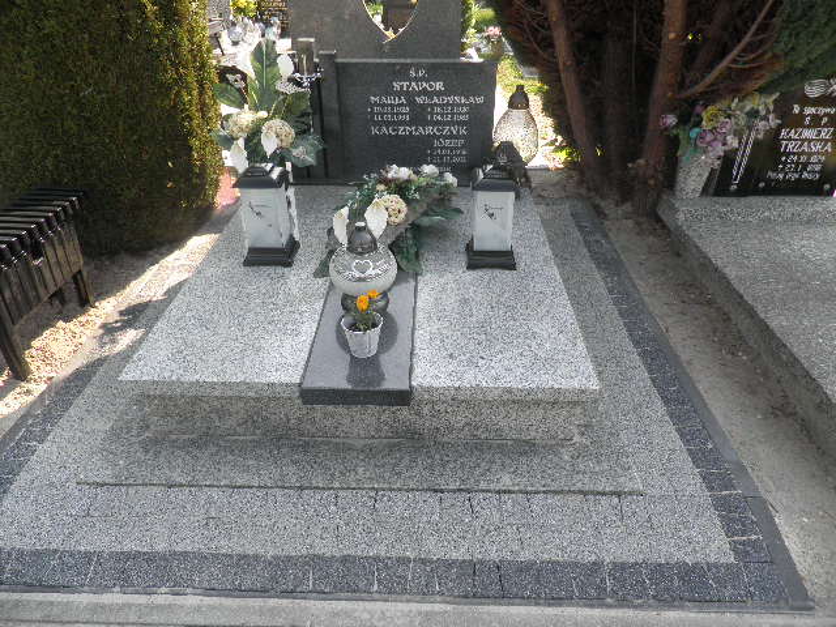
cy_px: 314
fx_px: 580
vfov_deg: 56.8
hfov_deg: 71.6
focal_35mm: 24
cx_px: 418
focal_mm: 4.3
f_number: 3.3
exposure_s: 1/250
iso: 64
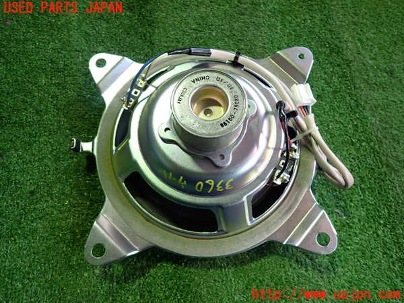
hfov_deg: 69.4
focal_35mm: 25
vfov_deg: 54.9
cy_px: 152
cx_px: 202
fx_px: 292
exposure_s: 1/30
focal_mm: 4.5
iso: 200
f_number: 2
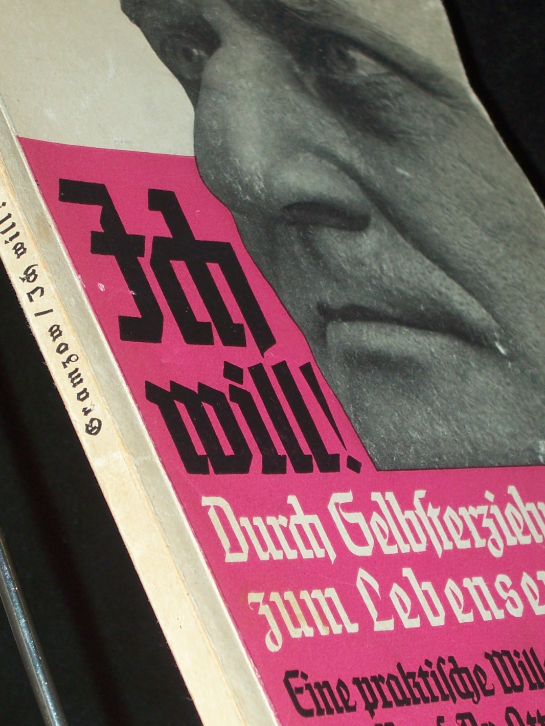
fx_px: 2246
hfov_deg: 13.8
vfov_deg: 18.4
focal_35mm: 107
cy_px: 402
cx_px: 235
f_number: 3.6
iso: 80
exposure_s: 1/80
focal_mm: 11
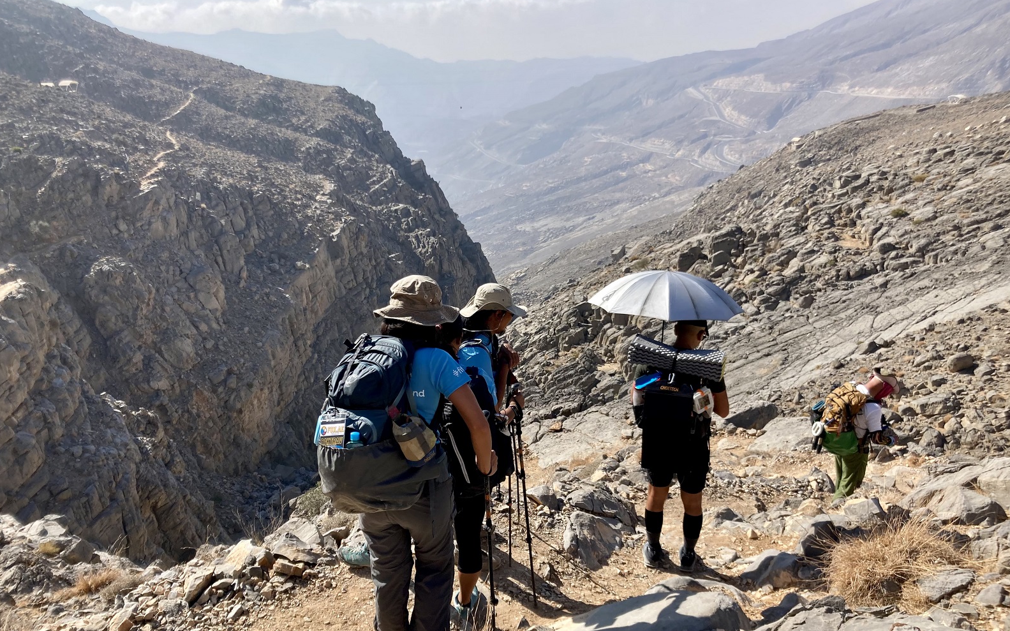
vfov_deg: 41.8
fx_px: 826
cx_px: 504
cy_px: 329
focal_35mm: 30
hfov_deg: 62.9
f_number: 1.8
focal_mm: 3.99
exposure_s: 1/1919
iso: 20
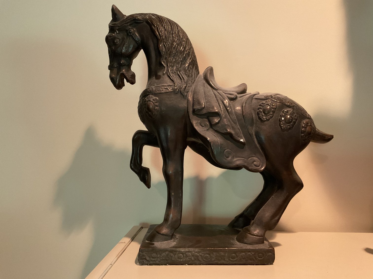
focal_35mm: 29
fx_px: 313
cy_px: 140
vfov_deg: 48.2
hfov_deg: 61.7
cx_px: 186
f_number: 1.8
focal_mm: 3
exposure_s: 1/30
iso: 250
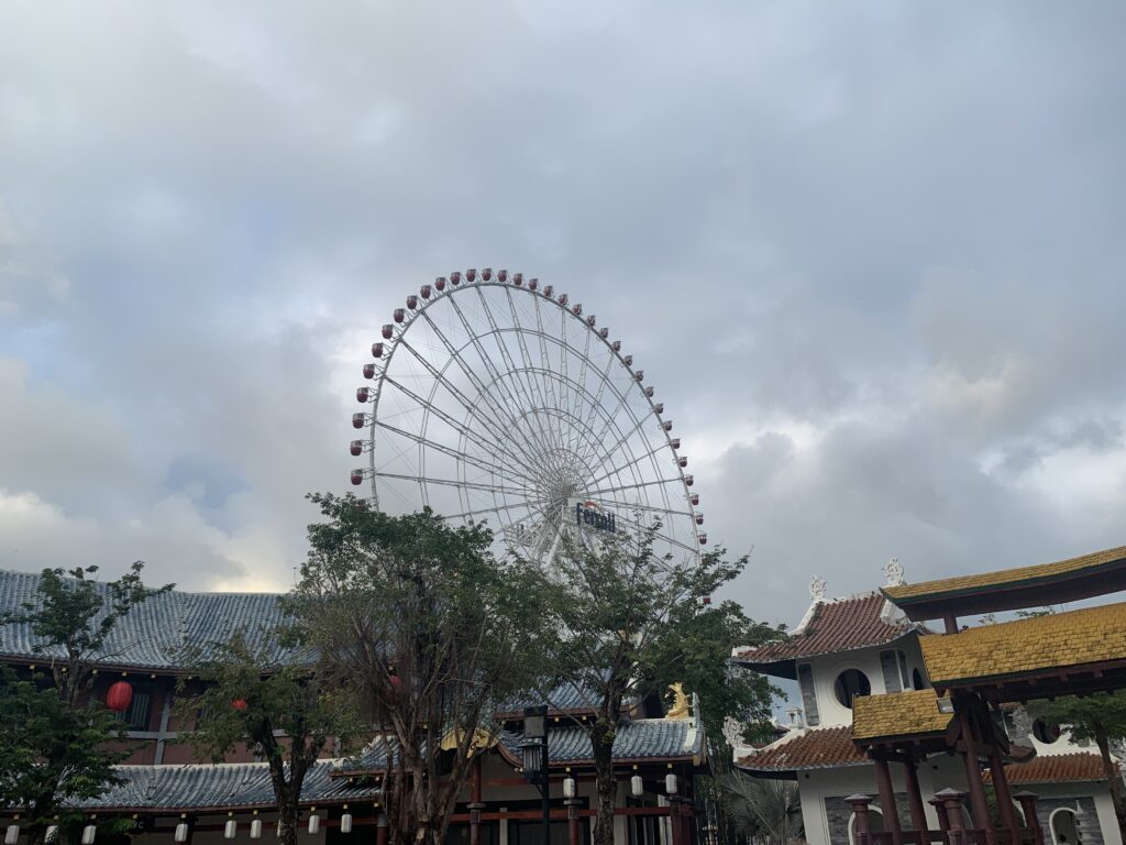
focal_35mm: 26
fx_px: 846
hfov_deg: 67.3
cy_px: 422
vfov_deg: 53.1
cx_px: 563
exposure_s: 1/783
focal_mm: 4.25
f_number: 1.8
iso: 25
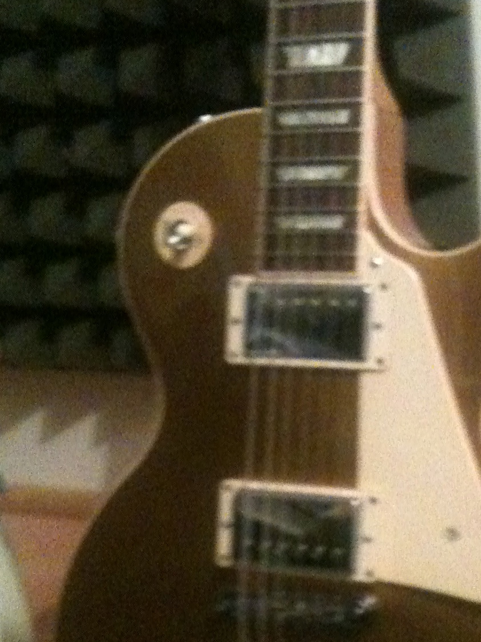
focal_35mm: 64
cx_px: 329
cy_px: 457
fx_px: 1186
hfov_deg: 22.8
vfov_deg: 29.9
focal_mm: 3.85
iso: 1000
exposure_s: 1/10
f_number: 2.8
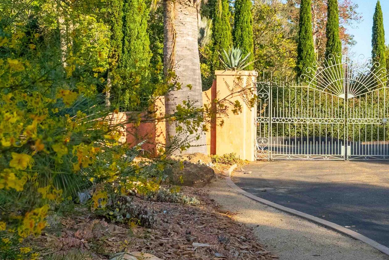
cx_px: 345
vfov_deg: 26.4
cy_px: 96
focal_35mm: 51
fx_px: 551
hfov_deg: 36.6
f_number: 5.6
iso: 800
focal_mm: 14
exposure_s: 1/8000
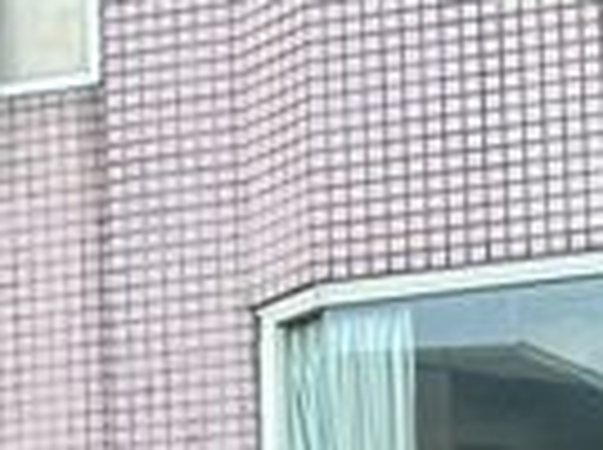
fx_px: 2991
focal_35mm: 172
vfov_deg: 8.1
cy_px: 994
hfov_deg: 11.0
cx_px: -364
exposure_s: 1/650
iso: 80
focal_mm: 6.86
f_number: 1.78
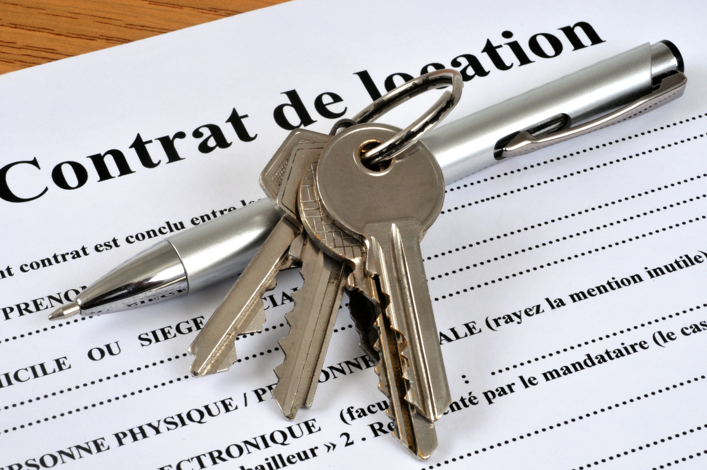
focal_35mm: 90
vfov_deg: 15.2
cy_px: 235
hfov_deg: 22.6
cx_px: 354
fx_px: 1765
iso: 200
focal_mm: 60
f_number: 36
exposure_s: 1/125
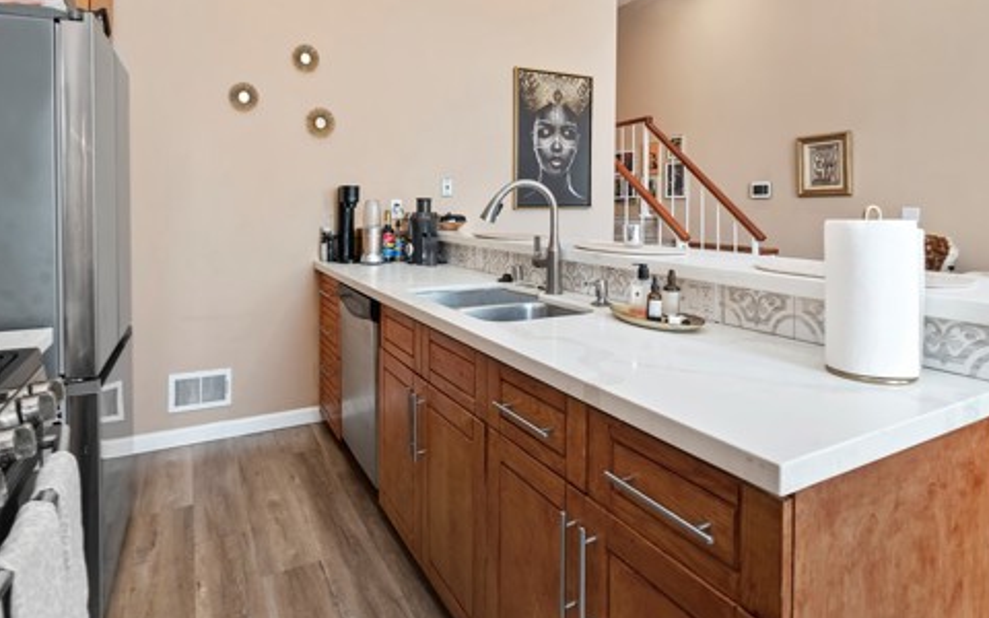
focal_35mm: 19
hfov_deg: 88.0
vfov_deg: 61.6
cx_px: 482
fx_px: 512
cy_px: 241
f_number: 10
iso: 500
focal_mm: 14
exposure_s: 1/8
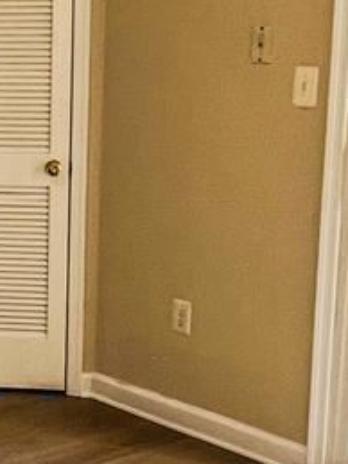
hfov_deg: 18.1
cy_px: 256
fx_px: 1033
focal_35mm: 77
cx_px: -81
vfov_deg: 25.3
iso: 160
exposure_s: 1/60
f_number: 1.8
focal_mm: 1.57
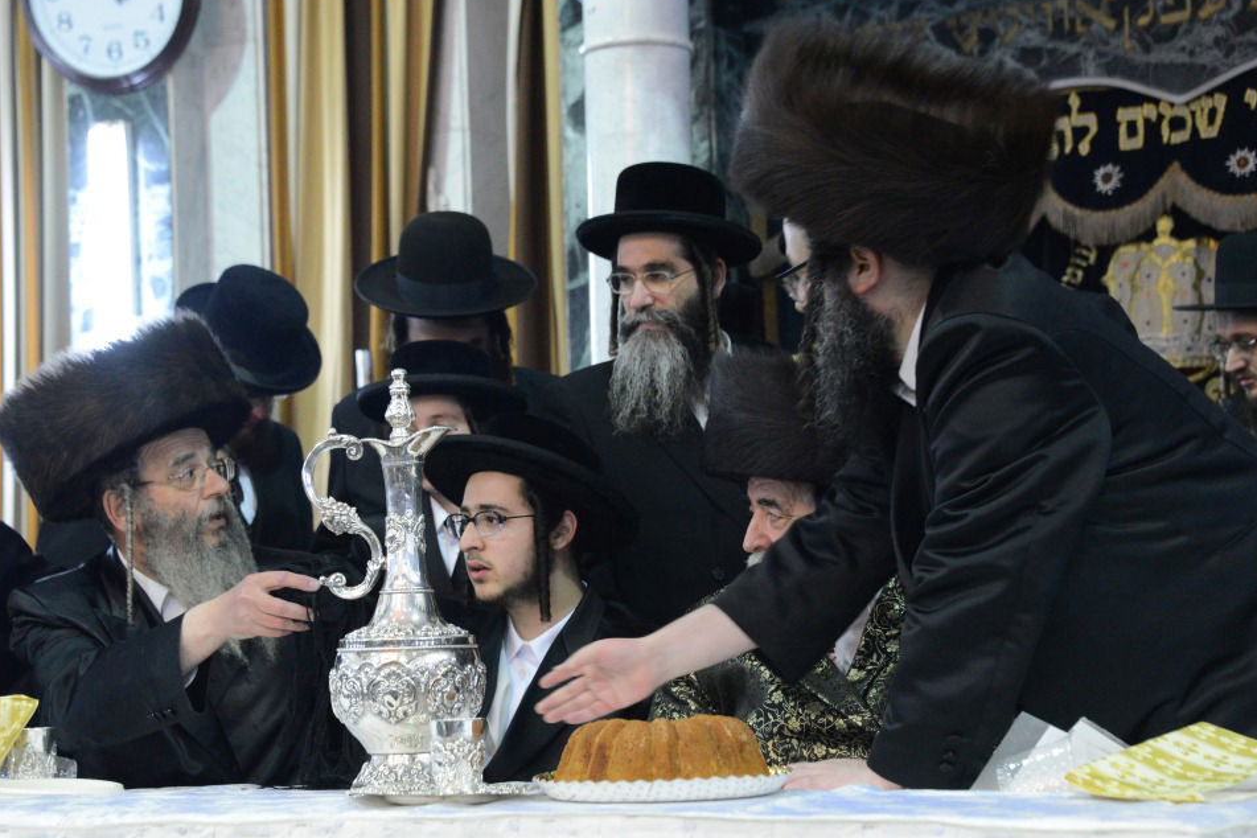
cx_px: 633
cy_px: 412
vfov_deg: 16.3
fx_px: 2933
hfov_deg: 24.2
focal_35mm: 84
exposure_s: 1/100
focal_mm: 78
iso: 5000
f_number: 5
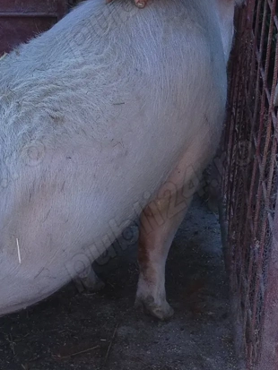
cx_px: 54
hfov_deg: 17.4
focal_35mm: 84
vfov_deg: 23.1
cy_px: 259
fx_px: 899
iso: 100
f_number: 1.8
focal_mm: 4.25
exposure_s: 1/328
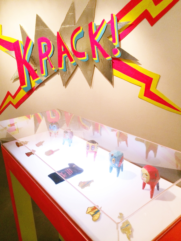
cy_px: 120
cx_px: 90
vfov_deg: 60.0
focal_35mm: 30
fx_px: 209
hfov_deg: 46.8
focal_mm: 4.12
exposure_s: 1/30
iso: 50
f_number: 2.2
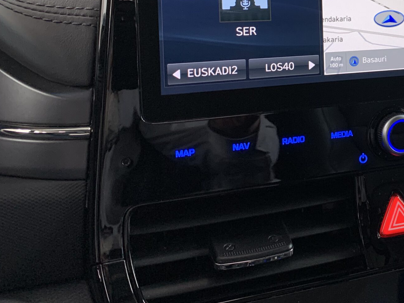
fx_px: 595
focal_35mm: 51
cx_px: 378
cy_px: 31
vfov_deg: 27.5
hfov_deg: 34.9
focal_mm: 4.25
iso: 80
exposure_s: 1/89
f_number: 1.8
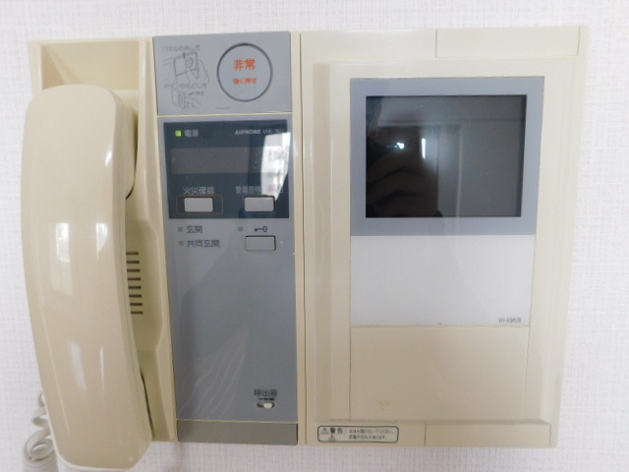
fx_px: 418
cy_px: 236
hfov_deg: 73.9
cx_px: 314
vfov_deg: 58.9
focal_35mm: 23
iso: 200
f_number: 3
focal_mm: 4
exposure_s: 1/30
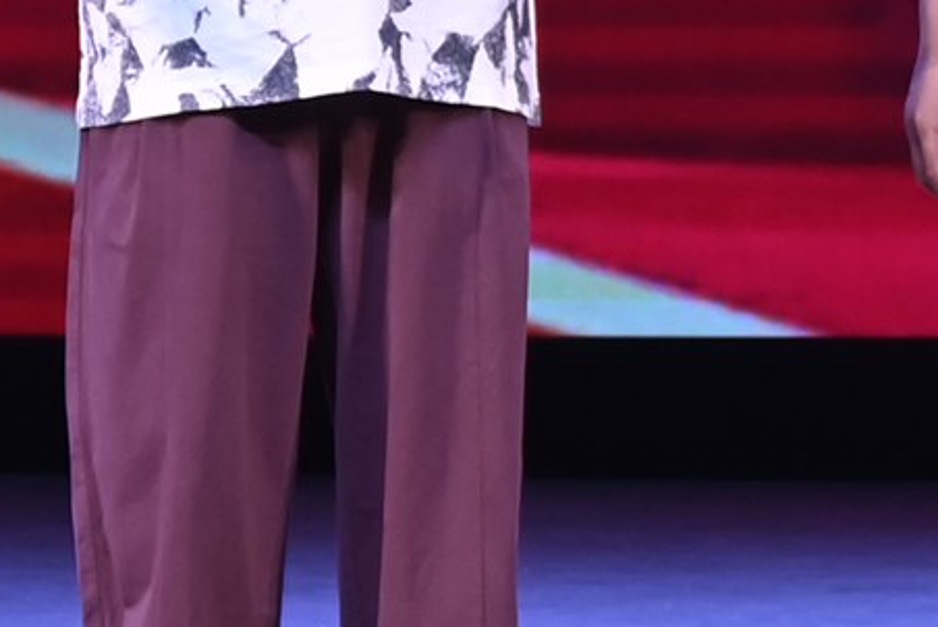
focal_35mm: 749
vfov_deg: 1.8
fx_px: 19527
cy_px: -1008
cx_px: 1365
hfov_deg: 2.7
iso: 560
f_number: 6.3
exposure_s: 1/125
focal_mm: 100
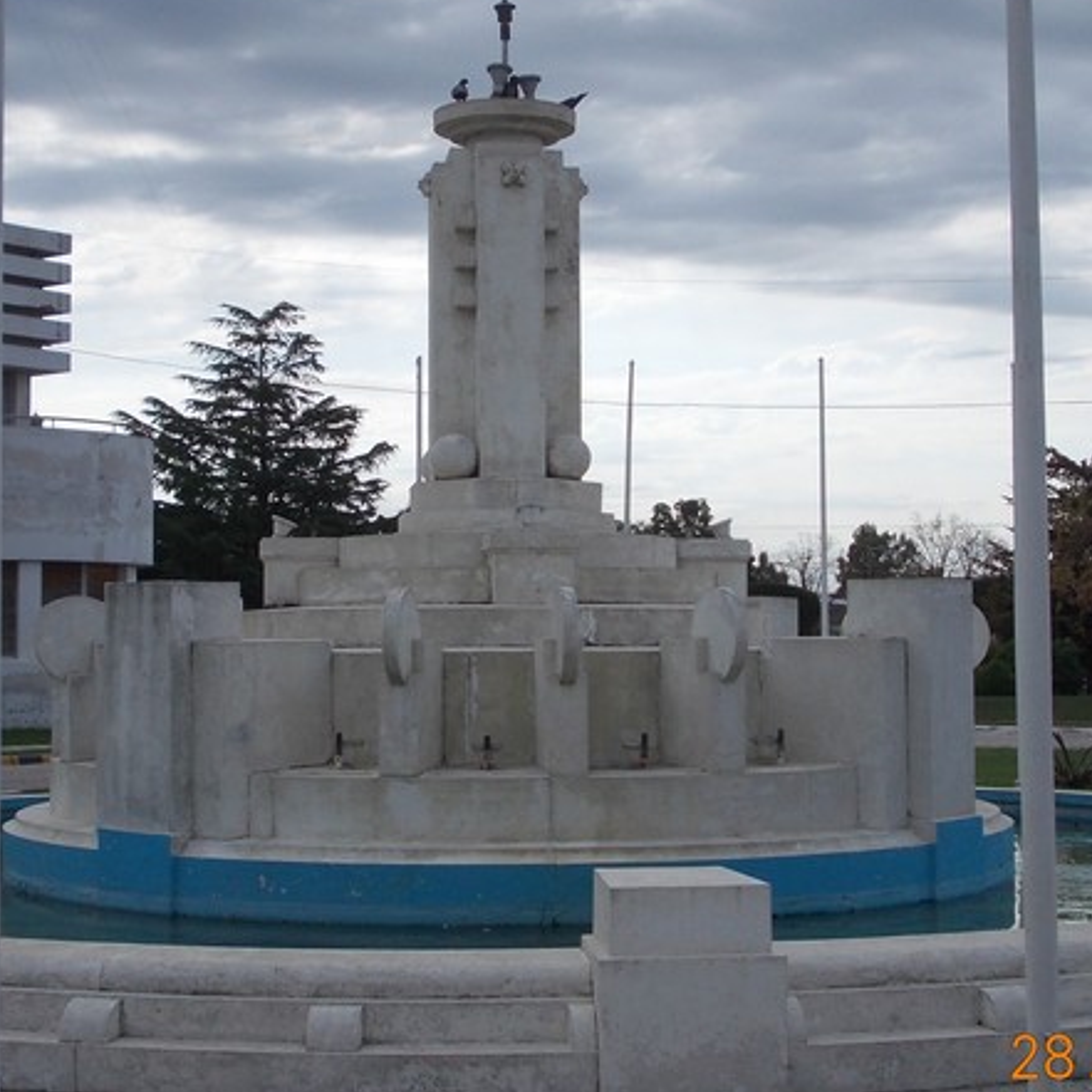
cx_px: 498
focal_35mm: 66
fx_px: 2356
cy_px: 515
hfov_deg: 26.1
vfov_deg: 26.1
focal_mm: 6.1
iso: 80
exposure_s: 1/400
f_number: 6.5
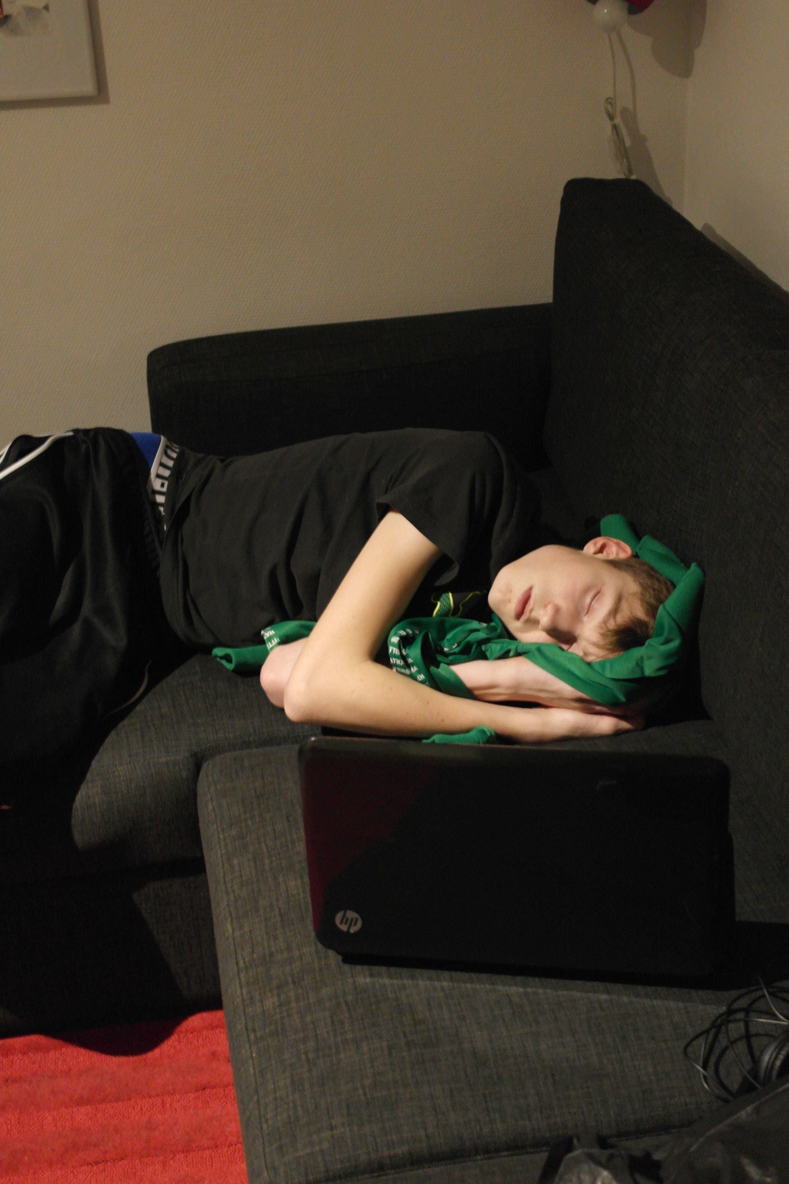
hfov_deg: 25.5
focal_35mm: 53
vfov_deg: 37.5
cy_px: 592
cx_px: 394
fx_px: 1742
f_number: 4.5
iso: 1600
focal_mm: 35
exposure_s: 1/6
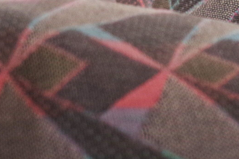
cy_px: -228
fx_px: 1567
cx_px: 97
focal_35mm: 236
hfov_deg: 8.7
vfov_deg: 5.6
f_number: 4
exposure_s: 1/60
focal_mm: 28.13
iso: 800
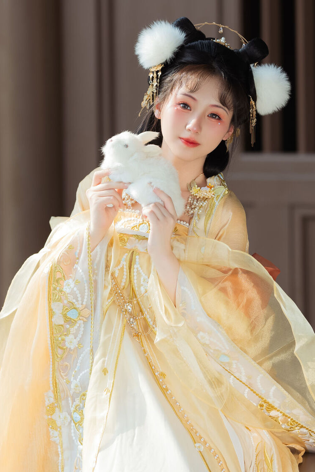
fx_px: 2153
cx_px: 202
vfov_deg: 12.5
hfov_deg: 8.4
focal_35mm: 164
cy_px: 236
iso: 100
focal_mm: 115
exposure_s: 1/500
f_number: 2.8
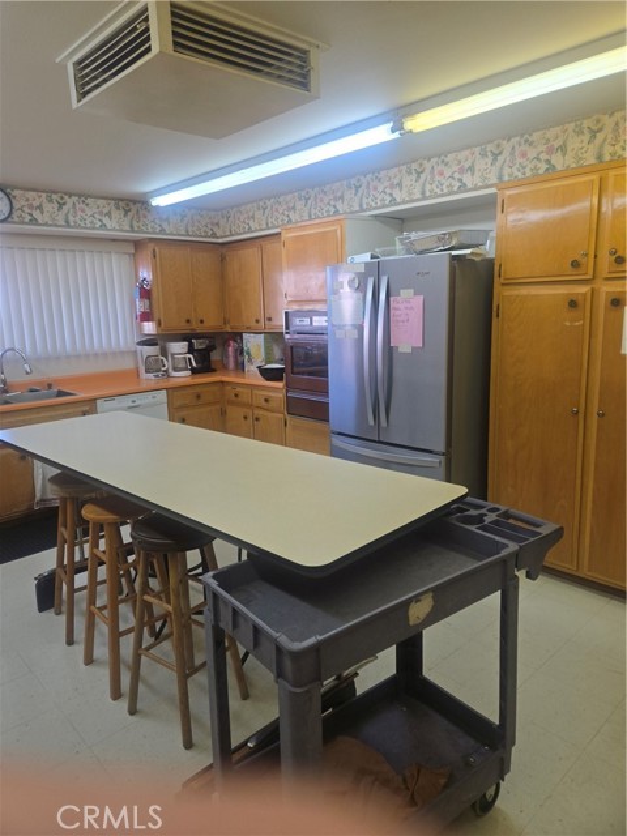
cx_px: 314
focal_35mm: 23
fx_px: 555
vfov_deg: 73.9
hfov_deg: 58.9
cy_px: 418
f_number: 1.8
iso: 64
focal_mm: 5.4
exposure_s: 1/120
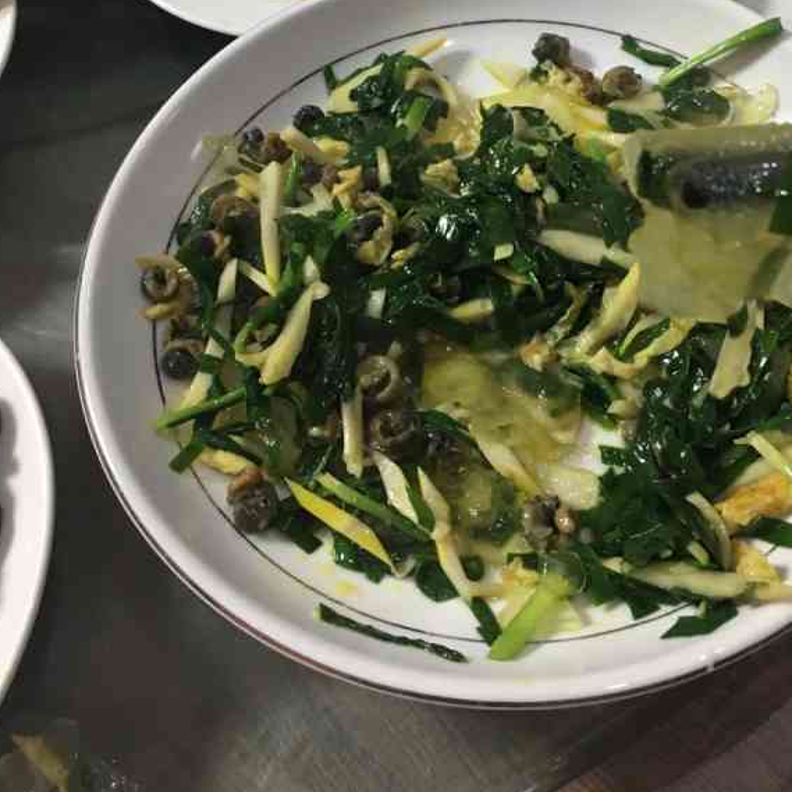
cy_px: 177
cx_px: 466
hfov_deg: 39.9
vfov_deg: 38.7
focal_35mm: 42
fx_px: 1087
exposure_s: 1/17
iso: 80
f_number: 2.2
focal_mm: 4.15
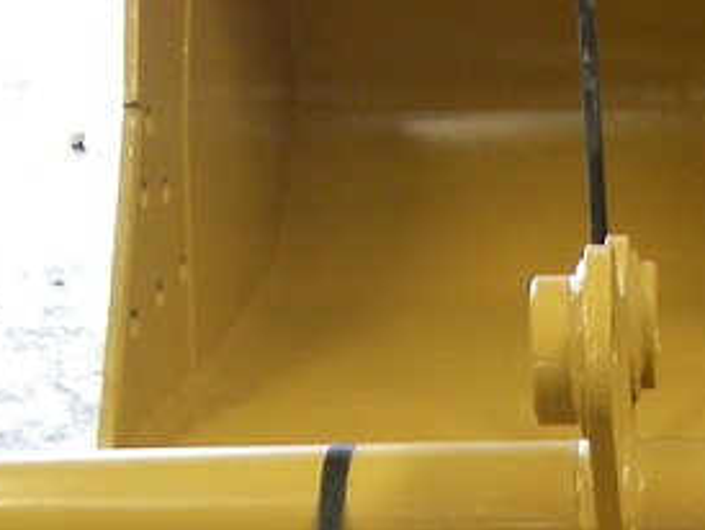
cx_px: 826
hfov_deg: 13.5
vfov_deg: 9.9
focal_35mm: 142
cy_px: 965
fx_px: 2895
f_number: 2.7
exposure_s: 1/50
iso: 160
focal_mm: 6.2
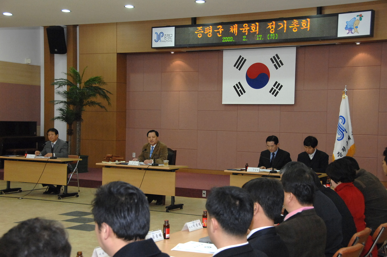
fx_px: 612
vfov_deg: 23.7
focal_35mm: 57
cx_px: 194
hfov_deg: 35.1
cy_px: 128
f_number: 6.7
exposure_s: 1/60
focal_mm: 38
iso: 800
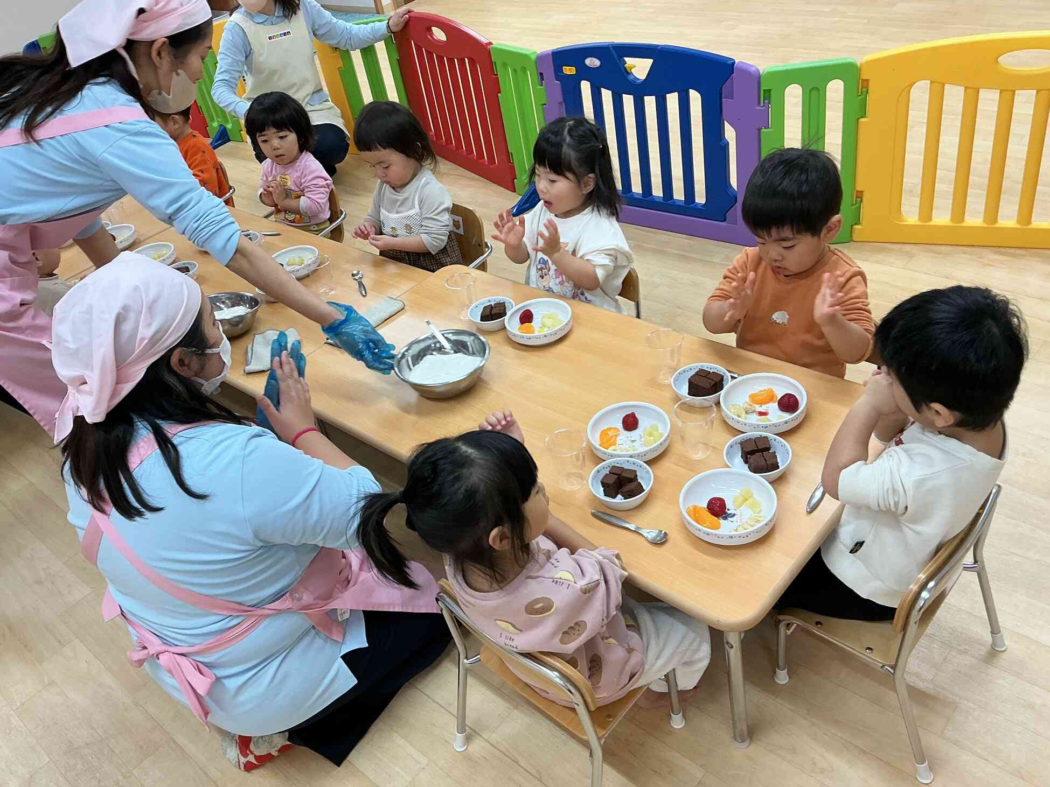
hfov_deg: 60.0
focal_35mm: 30
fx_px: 910
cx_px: 517
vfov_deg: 46.8
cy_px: 394
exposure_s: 1/120
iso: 64
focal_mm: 3
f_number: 1.8
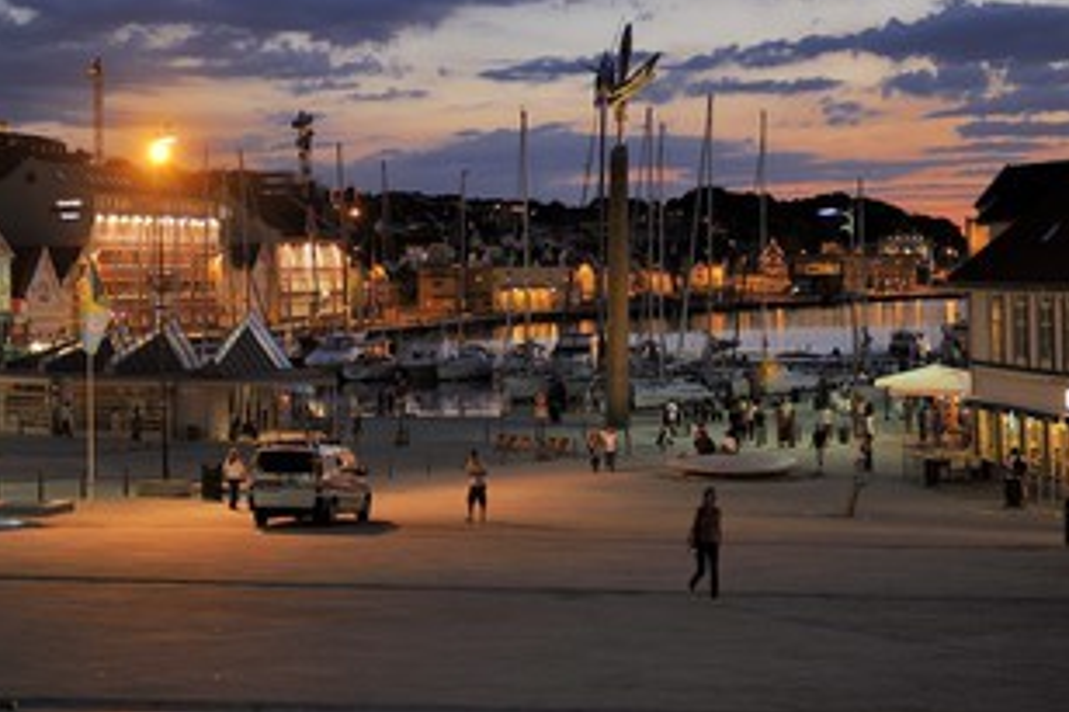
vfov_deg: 18.1
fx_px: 2226
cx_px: 472
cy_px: 229
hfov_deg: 27.0
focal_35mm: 75
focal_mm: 55
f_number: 2.8
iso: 800
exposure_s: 1/40
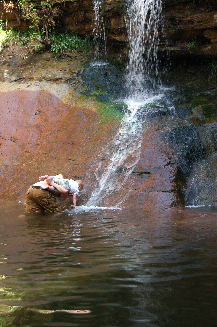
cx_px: 108
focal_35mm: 69
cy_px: 164
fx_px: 625
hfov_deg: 19.7
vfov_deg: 29.3
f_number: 5.3
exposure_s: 1/125
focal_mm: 46
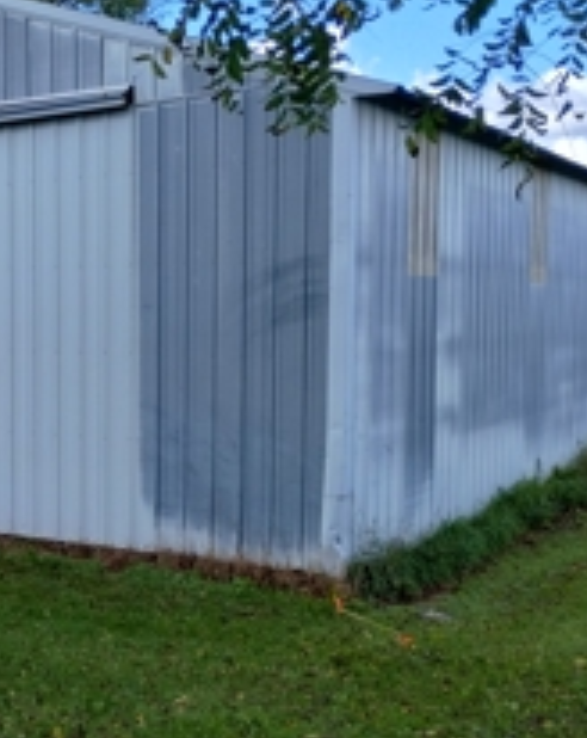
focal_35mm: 53
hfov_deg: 27.5
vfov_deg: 35.4
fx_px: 1154
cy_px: 405
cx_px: 61
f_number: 1.8
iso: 100
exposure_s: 1/365
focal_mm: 4.27
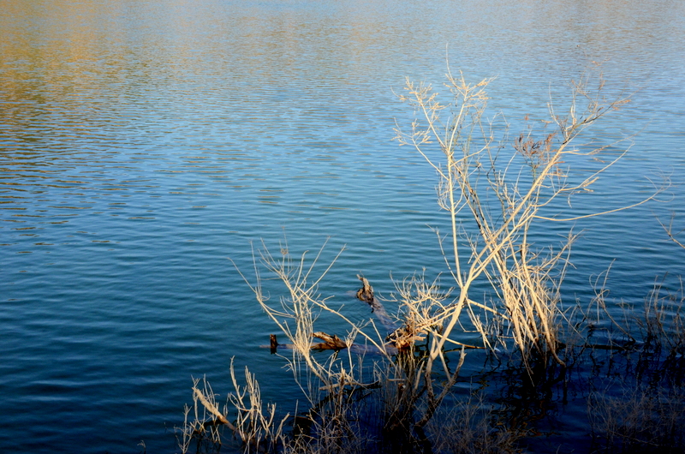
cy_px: 227
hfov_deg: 41.2
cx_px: 342
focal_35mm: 48
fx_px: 912
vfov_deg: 28.0
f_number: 11
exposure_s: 1/400
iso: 640
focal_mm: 32
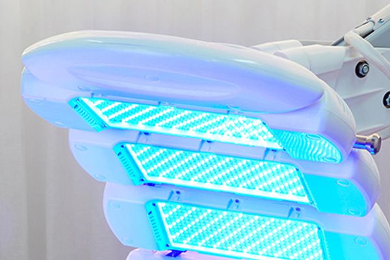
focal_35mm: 35
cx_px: 195
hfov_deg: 54.4
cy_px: 130
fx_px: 379
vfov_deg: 37.9
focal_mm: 35
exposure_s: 1/160
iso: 320
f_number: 3.2
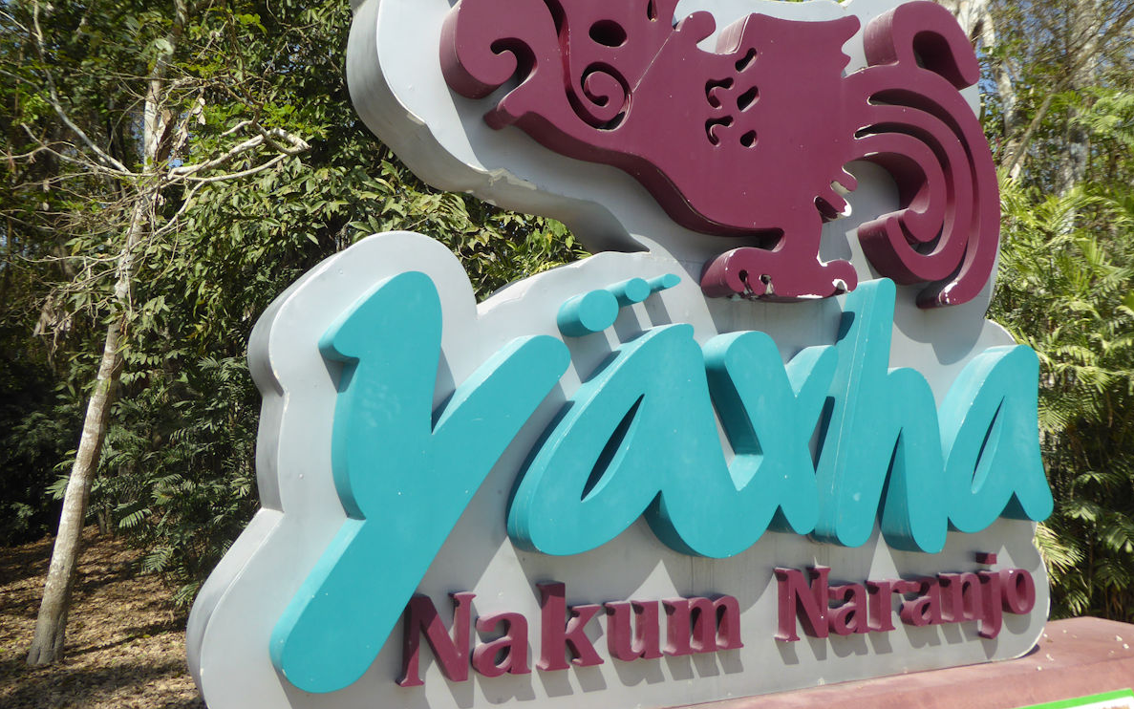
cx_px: 565
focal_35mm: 30
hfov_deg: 62.9
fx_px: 927
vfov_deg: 41.8
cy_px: 307
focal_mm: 5
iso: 100
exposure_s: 1/800
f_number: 3.5
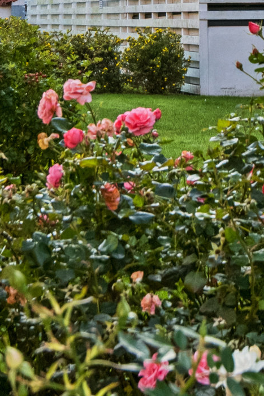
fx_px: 1319
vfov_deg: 16.3
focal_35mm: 120
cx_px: 145
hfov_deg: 11.4
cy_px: -102
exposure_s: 1/250
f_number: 11
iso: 800
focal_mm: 28
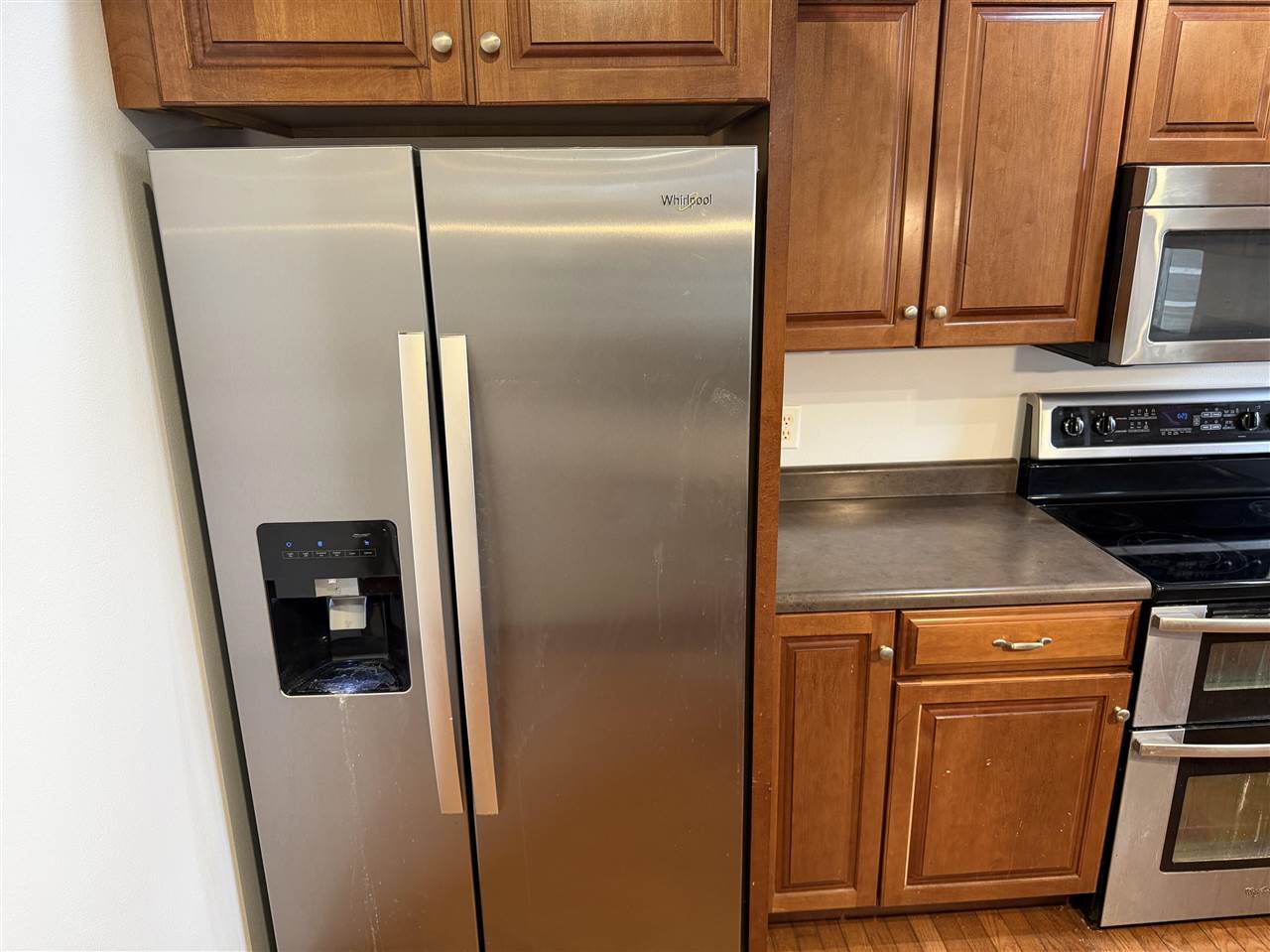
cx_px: 635
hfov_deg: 71.6
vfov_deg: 56.8
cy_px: 476
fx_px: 880
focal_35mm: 24
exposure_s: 1/60
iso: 320
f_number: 1.78
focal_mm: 6.76
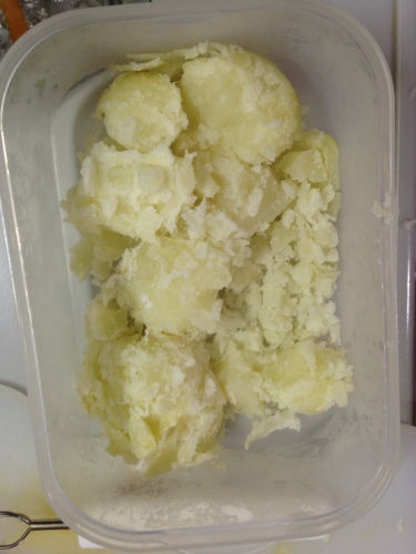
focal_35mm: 33
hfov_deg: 42.9
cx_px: 208
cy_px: 277
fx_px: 529
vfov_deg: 55.4
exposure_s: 1/20
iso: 100
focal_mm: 4.12
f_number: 2.4
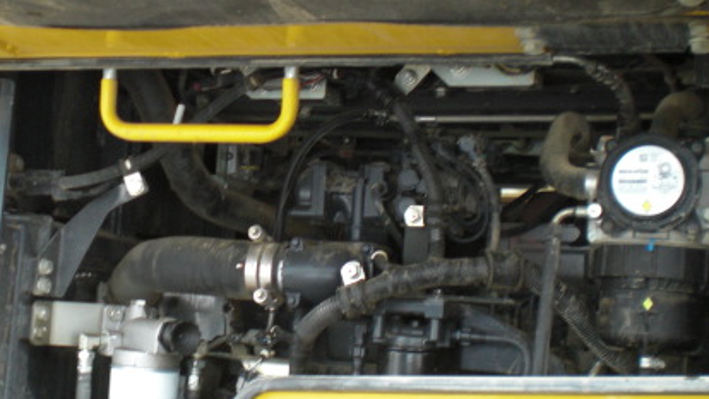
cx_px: 240
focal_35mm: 64
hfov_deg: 32.6
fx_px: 1203
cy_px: 202
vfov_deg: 18.8
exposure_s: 1/20
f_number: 3.1
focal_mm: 6.3
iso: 200
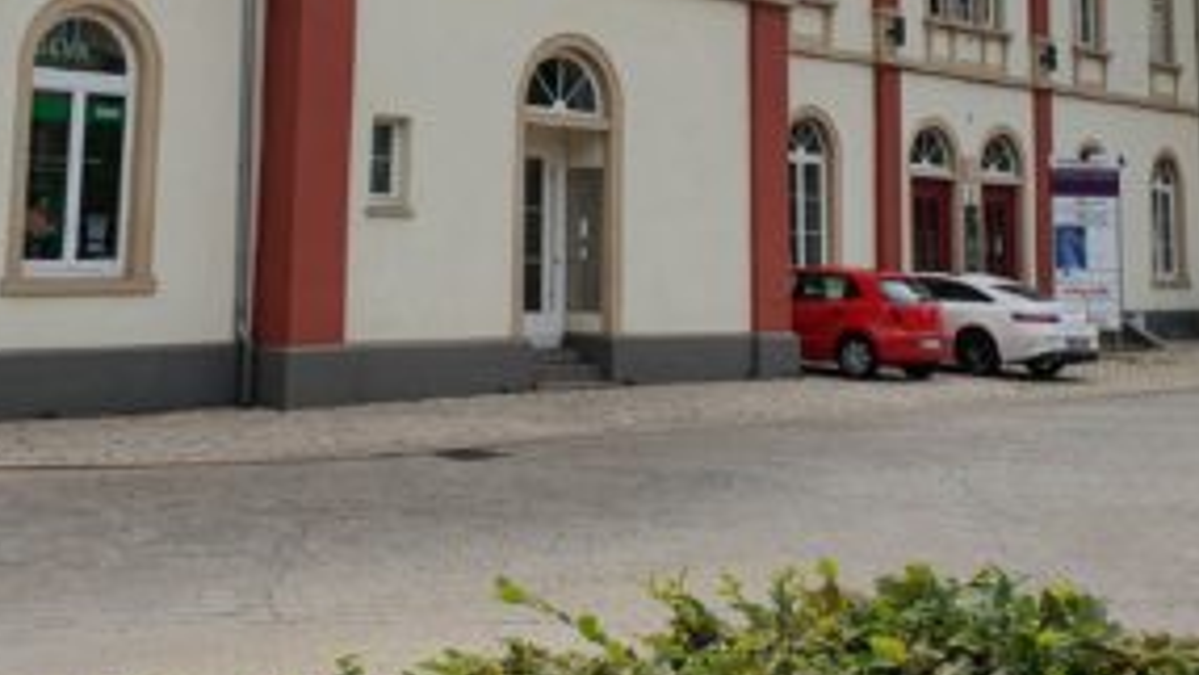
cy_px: -21
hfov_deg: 38.4
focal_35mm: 54
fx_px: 1717
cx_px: 505
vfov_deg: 21.4
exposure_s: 1/2808
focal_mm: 4.32
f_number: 2.4
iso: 50
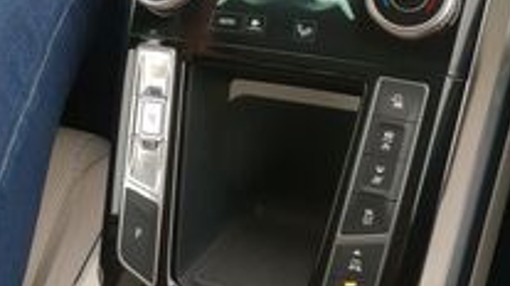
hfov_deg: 37.2
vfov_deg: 19.8
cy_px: -75
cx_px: 270
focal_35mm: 56
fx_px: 757
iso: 80
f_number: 2.4
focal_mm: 4.3
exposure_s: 1/100
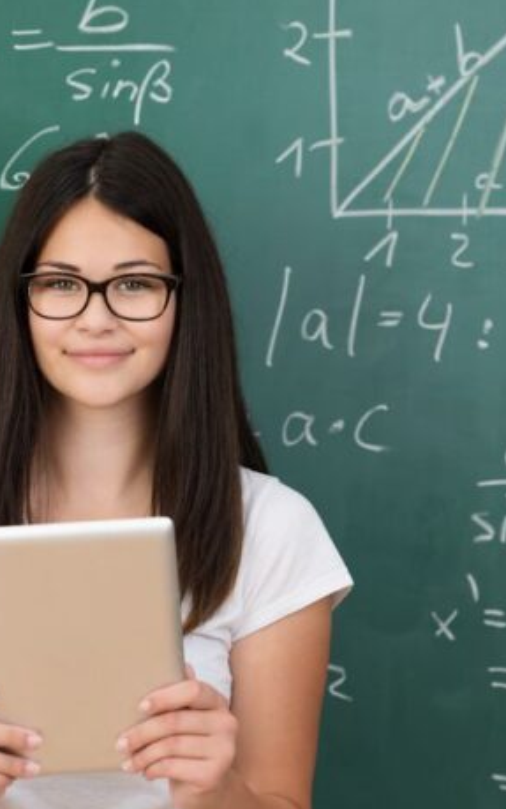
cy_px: 415
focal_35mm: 179
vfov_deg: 11.7
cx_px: 62
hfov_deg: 7.3
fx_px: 3948
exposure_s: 1/160
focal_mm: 105
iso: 100
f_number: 3.5
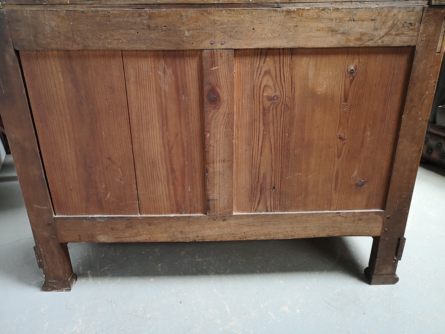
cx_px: 222
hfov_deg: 65.3
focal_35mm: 27
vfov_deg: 51.4
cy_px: 167
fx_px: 347
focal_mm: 5.58
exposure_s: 1/50
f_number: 1.8
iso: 50
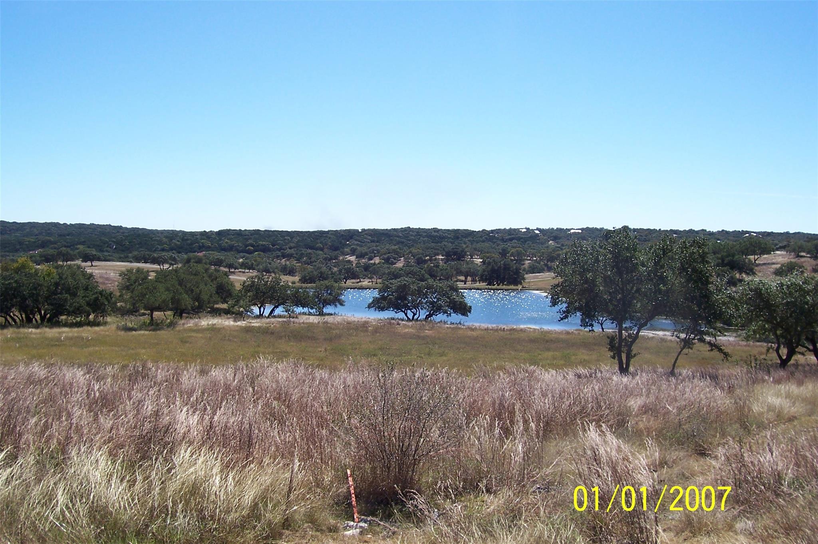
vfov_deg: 38.9
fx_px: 772
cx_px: 409
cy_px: 272
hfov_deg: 55.8
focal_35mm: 34
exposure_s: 1/500
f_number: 5.6
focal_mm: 5.6
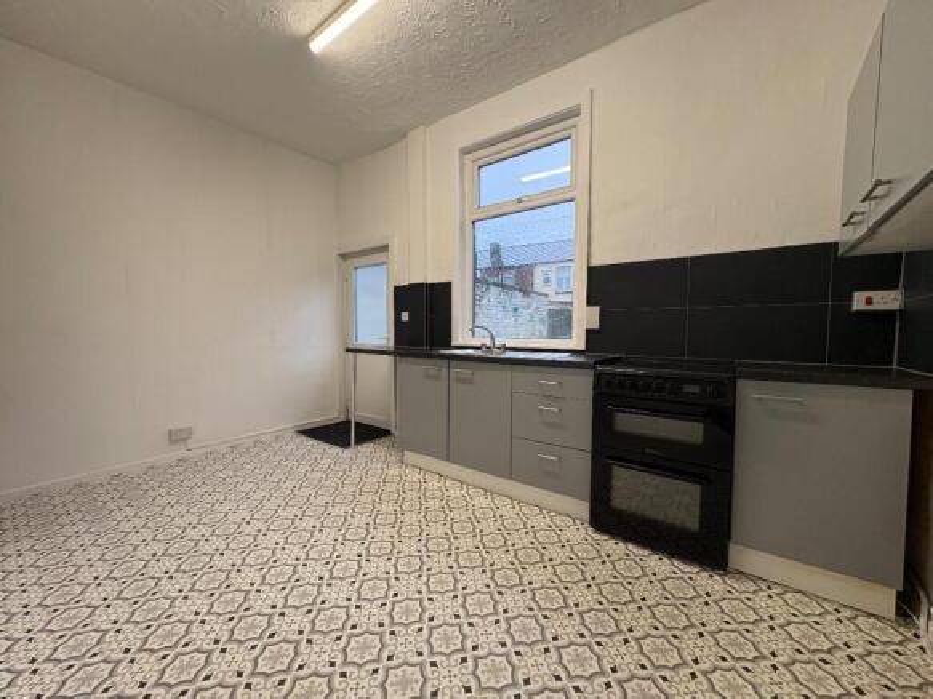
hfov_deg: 102.1
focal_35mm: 14
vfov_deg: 85.7
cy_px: 350
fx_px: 377
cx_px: 466
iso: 80
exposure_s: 1/100
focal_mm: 2.22
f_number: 2.2
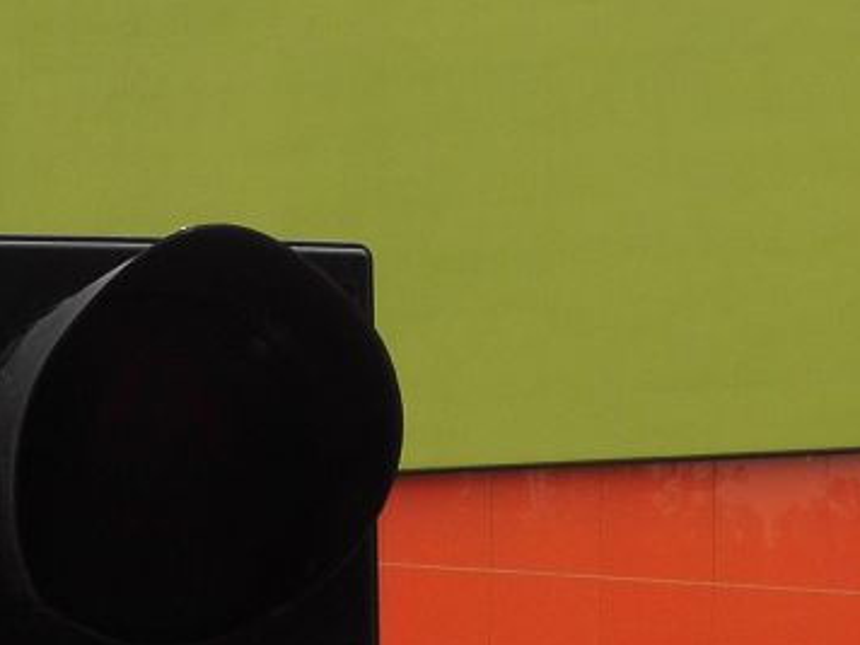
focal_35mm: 394
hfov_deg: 5.0
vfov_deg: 3.8
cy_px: -138
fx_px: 9789
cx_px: 536
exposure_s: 1/160
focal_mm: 24.4
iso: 100
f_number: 7.1
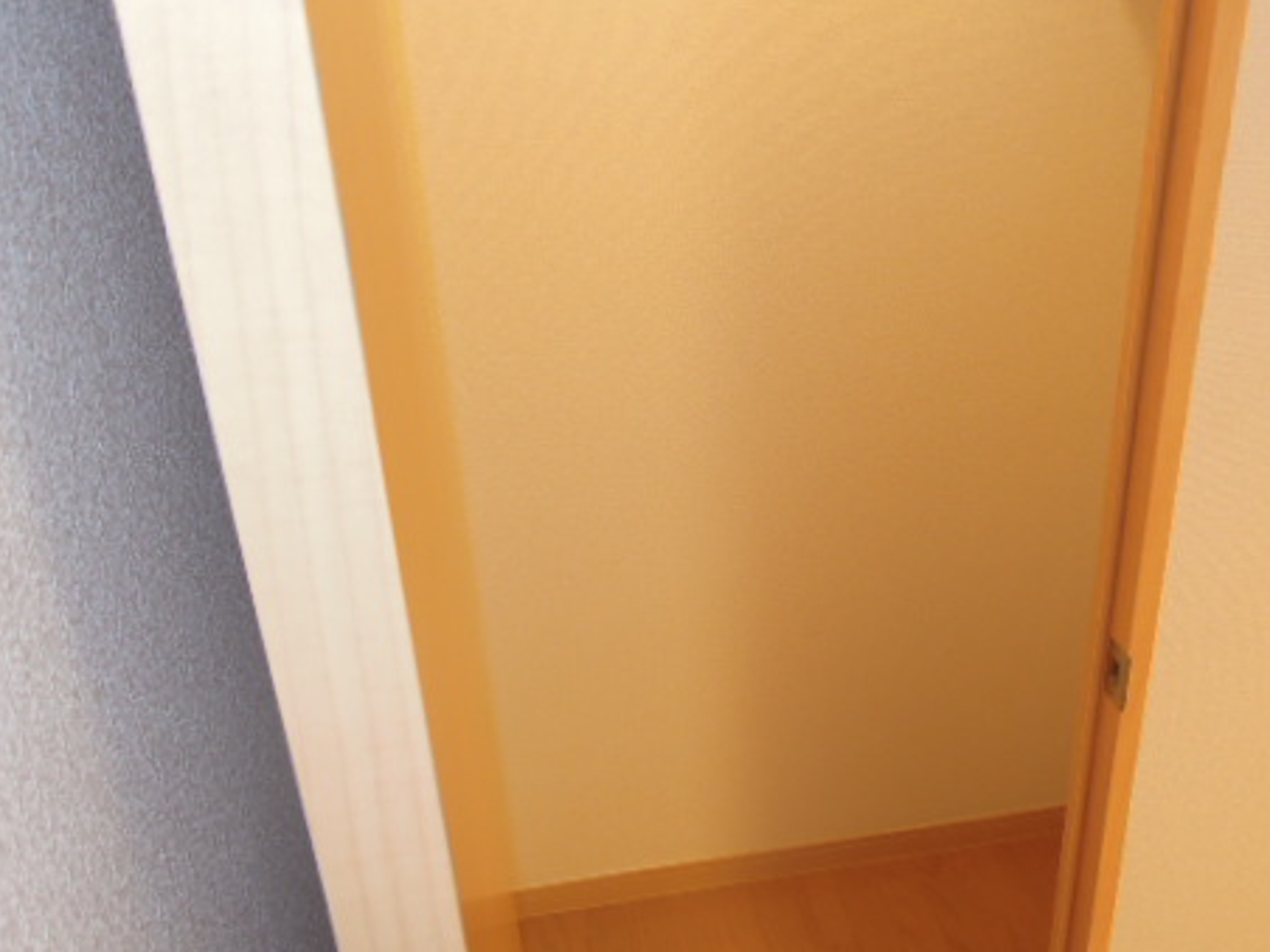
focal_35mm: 34
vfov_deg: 41.8
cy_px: 466
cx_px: 688
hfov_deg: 53.9
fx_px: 1247
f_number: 2.8
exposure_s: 1/30
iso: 180
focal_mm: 4.3
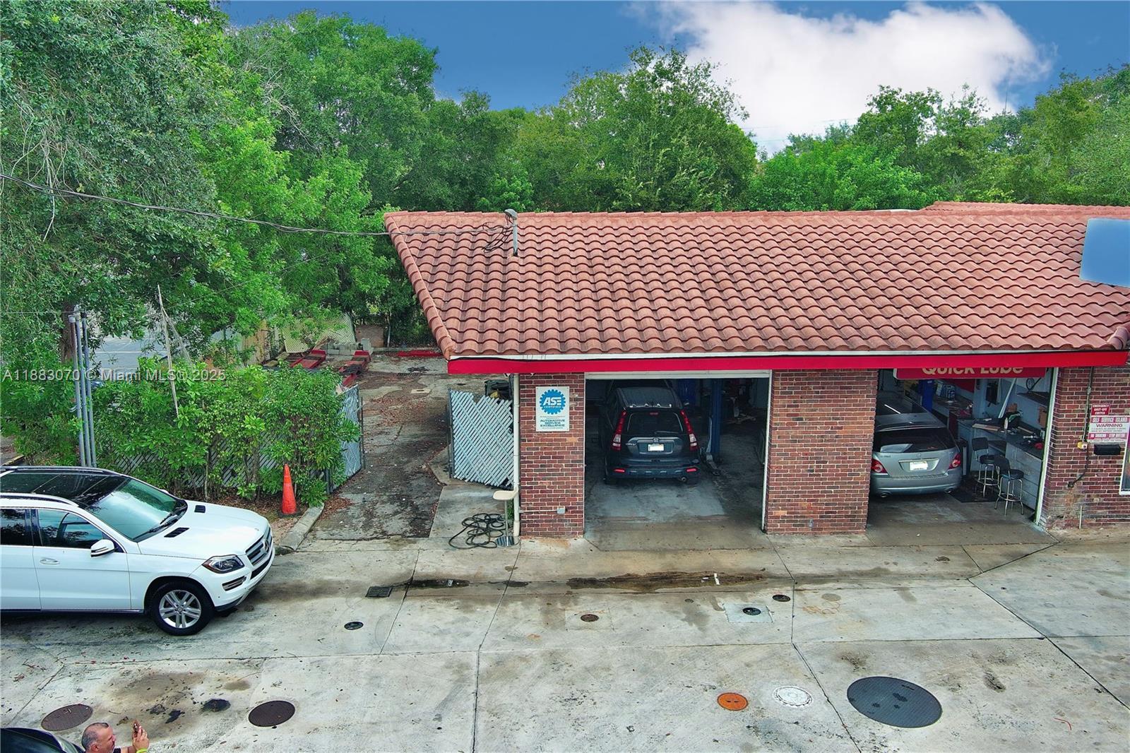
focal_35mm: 29
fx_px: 910
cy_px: 376
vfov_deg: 44.9
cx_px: 565
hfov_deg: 63.7
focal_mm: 10.57
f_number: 2.8
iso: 100
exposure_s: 1/509
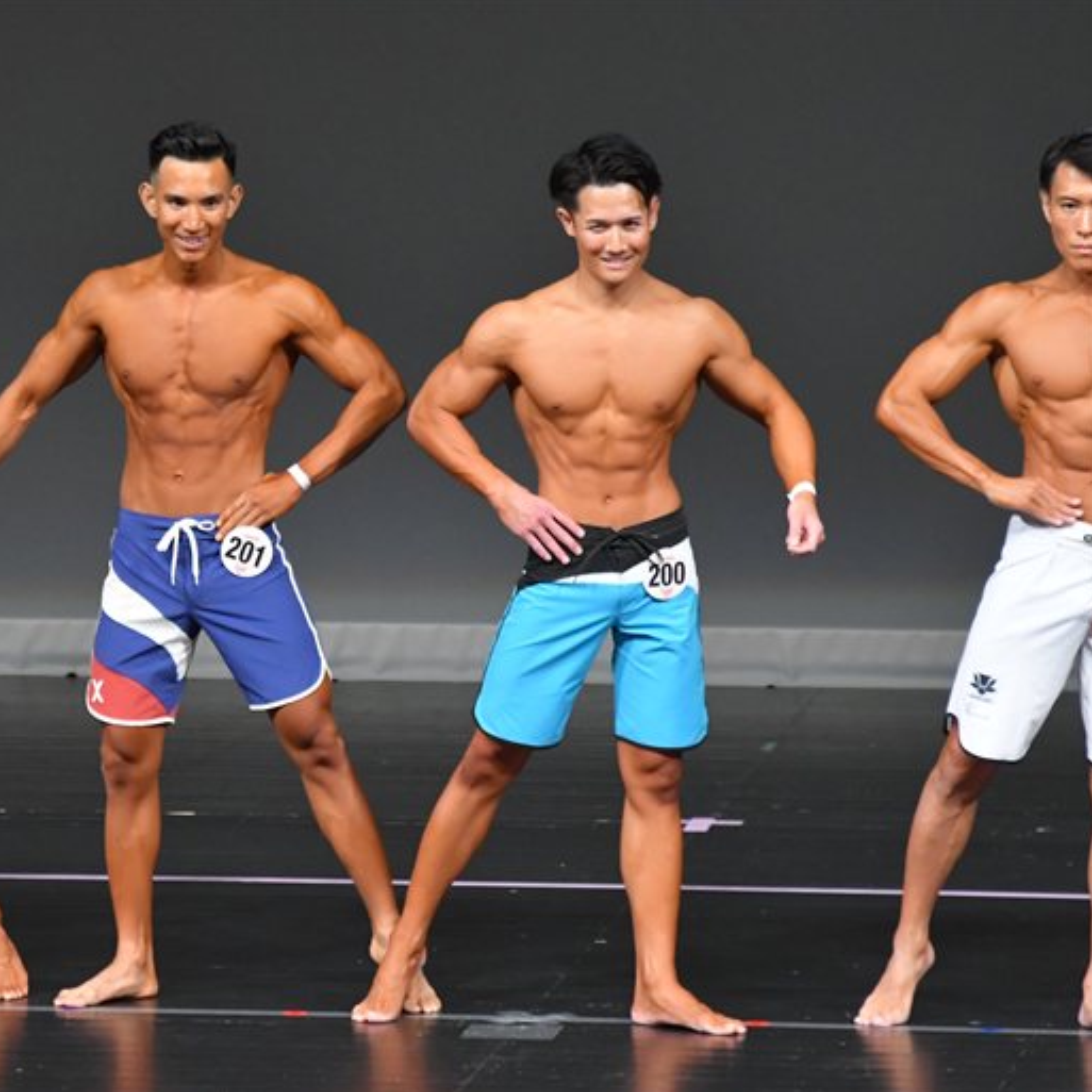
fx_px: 14419
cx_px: 274
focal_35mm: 404
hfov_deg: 4.3
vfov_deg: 4.3
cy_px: 547
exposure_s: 1/400
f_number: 5.6
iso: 4000
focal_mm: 210
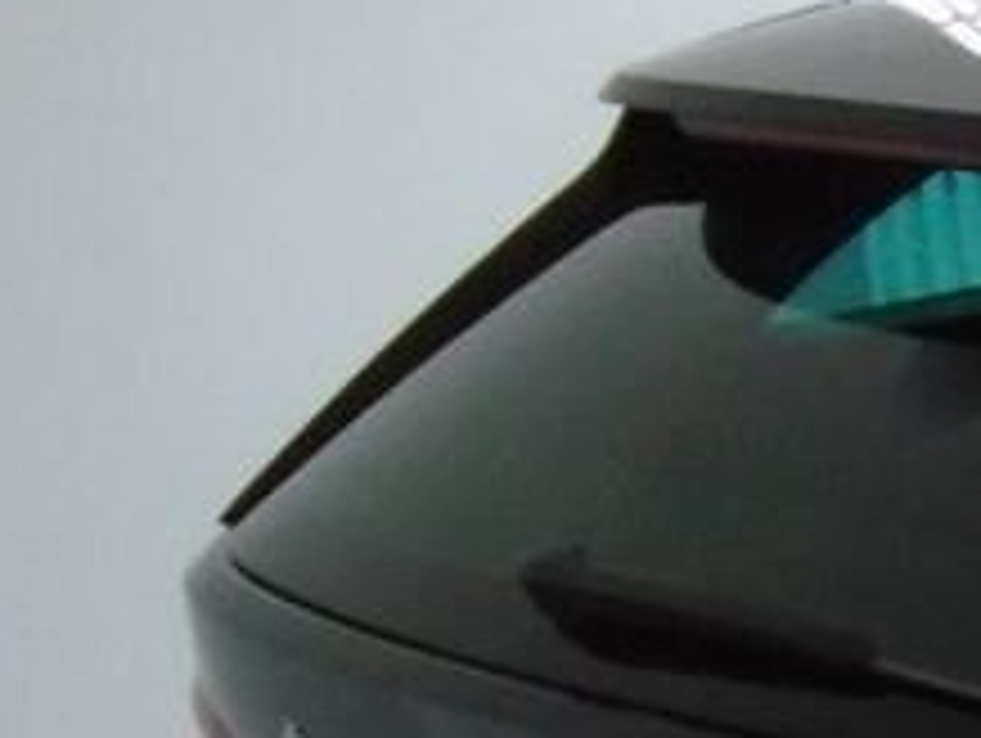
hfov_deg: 13.1
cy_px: 963
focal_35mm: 122
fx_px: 3461
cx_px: 2182
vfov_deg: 11.8
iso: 400
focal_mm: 4.6
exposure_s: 1/15
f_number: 3.2
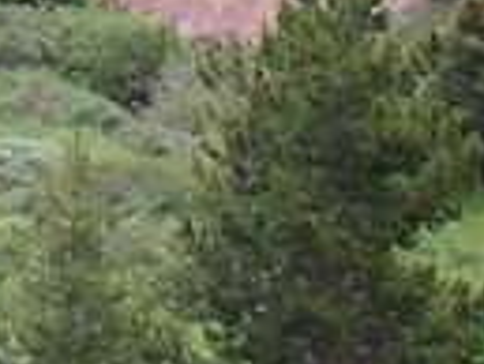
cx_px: -829
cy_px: -604
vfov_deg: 6.0
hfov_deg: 7.6
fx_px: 3289
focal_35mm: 235
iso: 64
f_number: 3.3
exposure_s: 1/100
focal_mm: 6.3
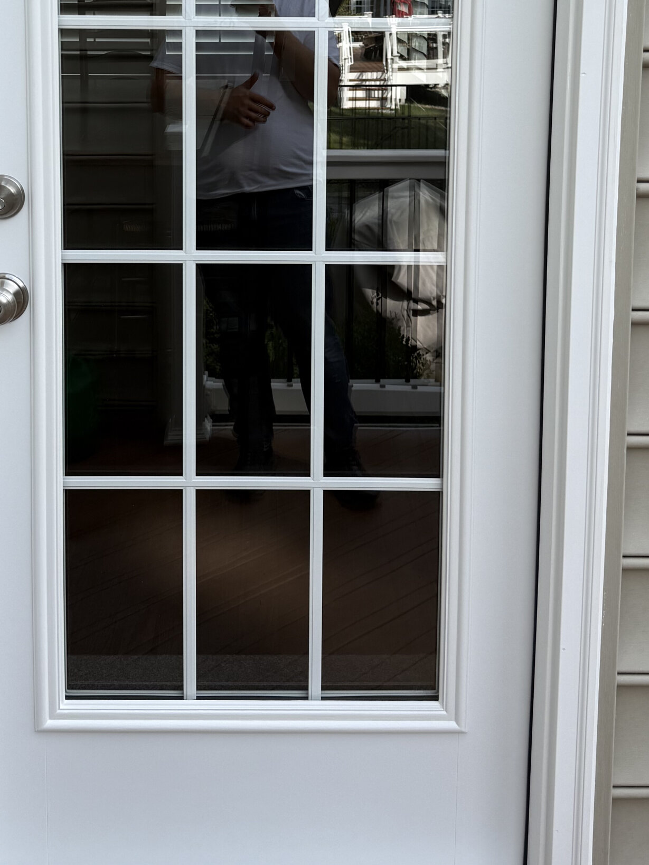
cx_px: 270
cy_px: 128
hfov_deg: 29.1
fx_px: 1250
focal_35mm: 50
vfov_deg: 36.4
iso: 80
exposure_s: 1/1250
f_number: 1.78
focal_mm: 6.76
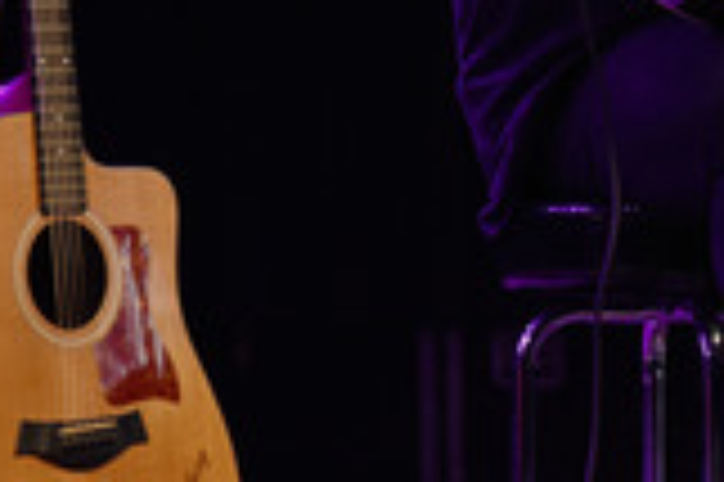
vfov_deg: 4.1
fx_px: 6750
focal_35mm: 336
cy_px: -171
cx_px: 735
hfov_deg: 6.1
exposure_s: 1/100
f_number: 6.3
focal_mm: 120
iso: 1250
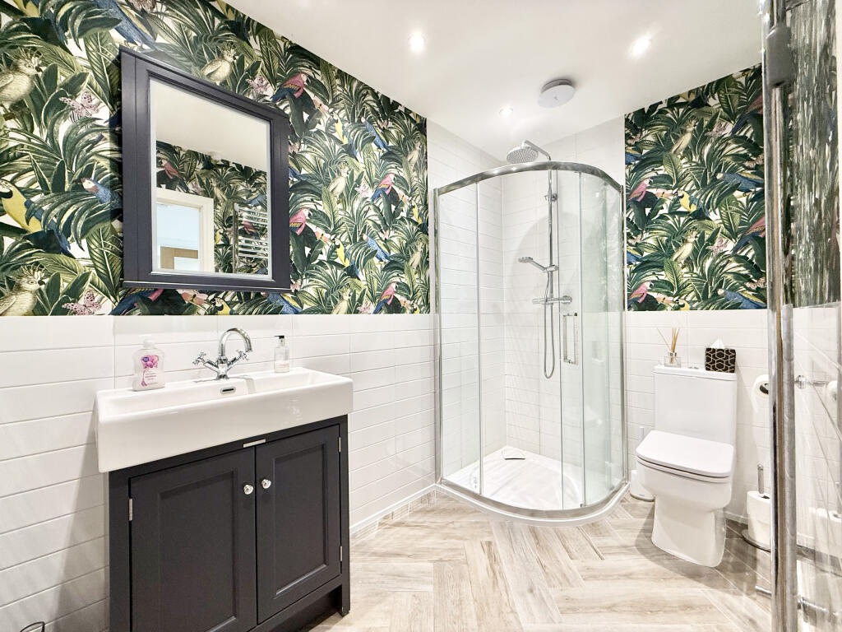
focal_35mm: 14
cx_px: 421
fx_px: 341
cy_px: 316
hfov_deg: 102.1
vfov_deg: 85.7
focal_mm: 2.22
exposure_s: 1/100
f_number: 2.2
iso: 200
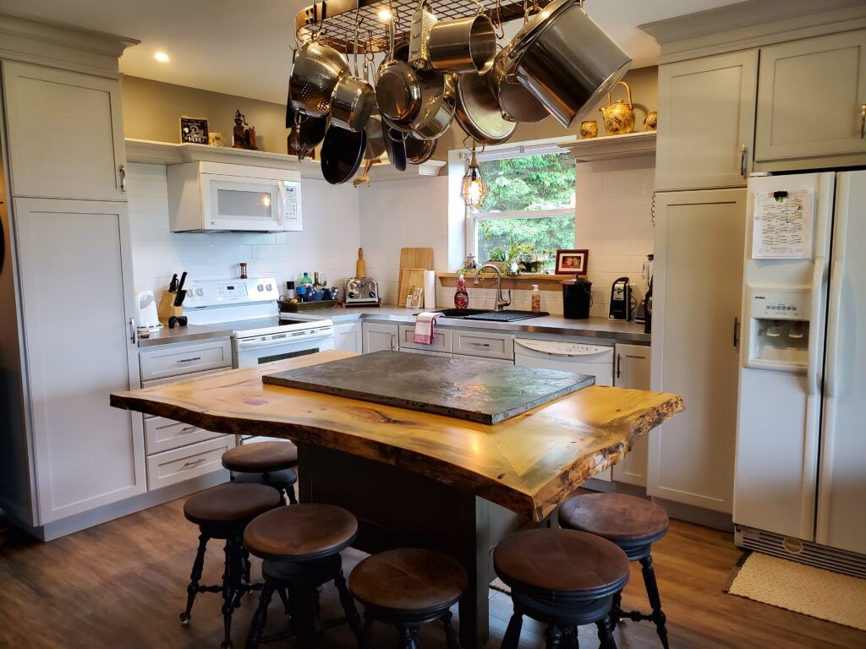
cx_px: 433
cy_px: 324
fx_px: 650
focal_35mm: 26
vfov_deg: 53.1
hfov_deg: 67.3
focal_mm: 4.3
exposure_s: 1/59
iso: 250
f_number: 2.4
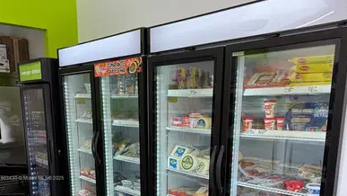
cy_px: 178
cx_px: 170
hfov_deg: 55.3
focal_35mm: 36
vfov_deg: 31.3
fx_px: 331
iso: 125
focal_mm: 6.76
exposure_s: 1/120
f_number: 1.78
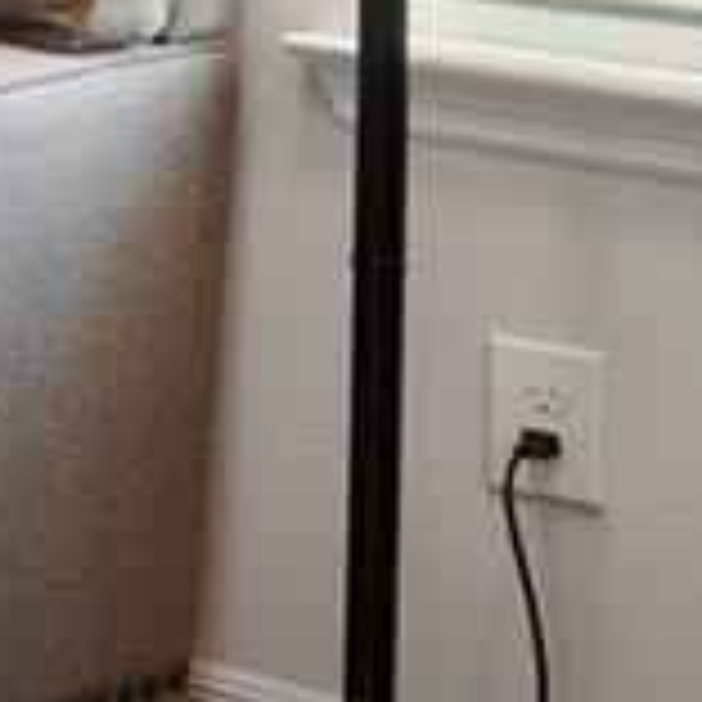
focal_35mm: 139
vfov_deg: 11.4
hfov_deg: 7.4
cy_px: -670
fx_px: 3189
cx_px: -2331
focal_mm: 11
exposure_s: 1/2.5
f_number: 8
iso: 100
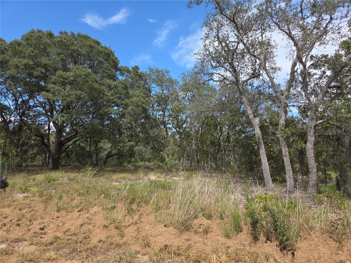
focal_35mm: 23
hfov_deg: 73.9
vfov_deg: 58.9
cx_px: 176
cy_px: 132
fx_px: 233
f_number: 1.8
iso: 25
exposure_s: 1/1120
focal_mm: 5.4
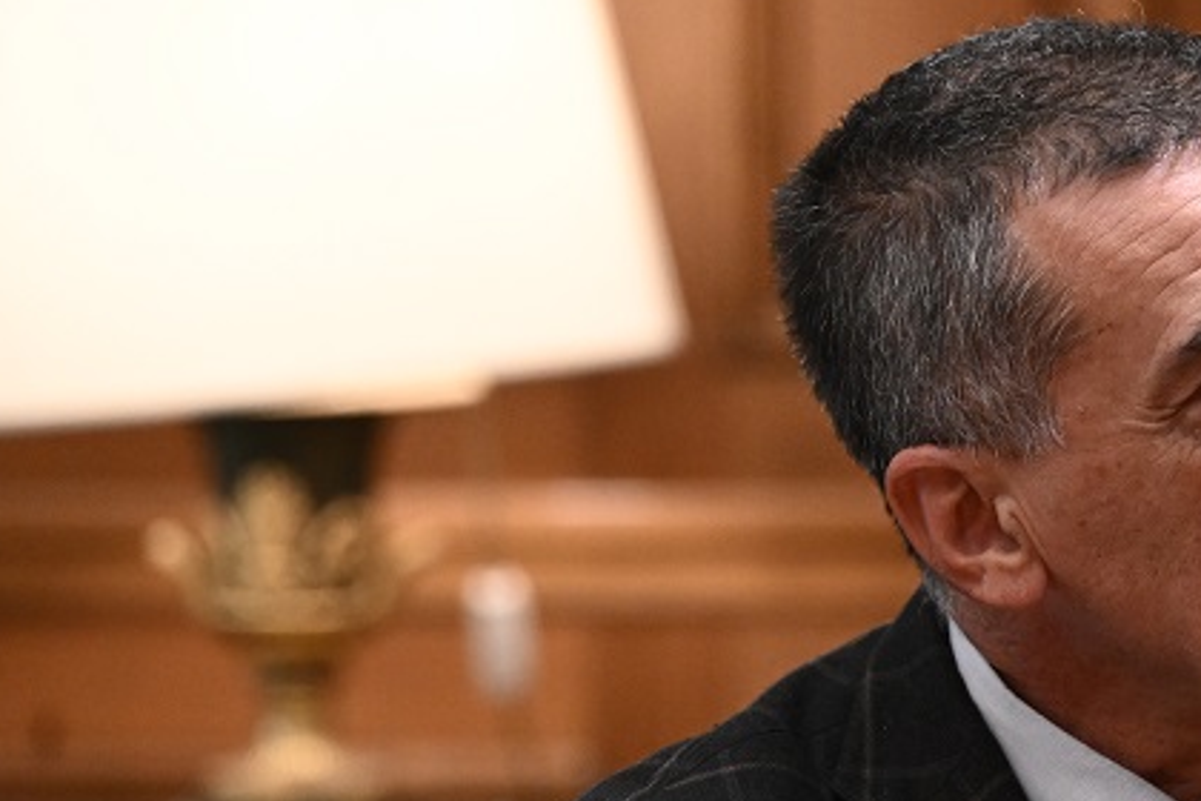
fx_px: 12142
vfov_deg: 3.8
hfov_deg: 5.6
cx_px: 1215
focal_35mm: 364
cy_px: 483
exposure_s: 1/250
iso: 5000
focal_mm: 170
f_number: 4
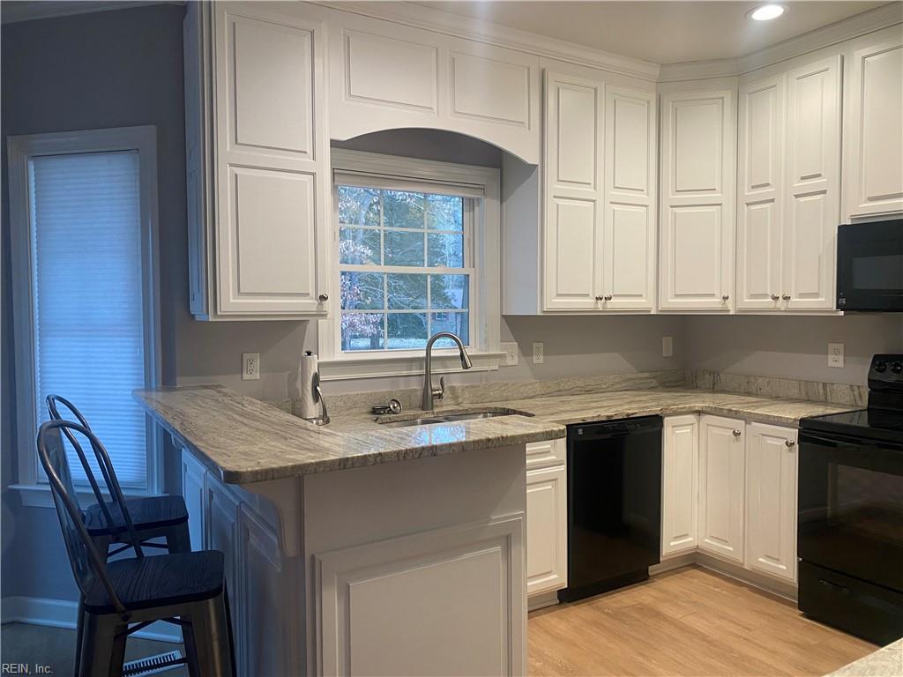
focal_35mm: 26
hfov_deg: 67.3
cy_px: 338
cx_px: 452
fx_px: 678
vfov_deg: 53.1
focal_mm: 4.25
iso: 125
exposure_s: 1/60
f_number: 1.8
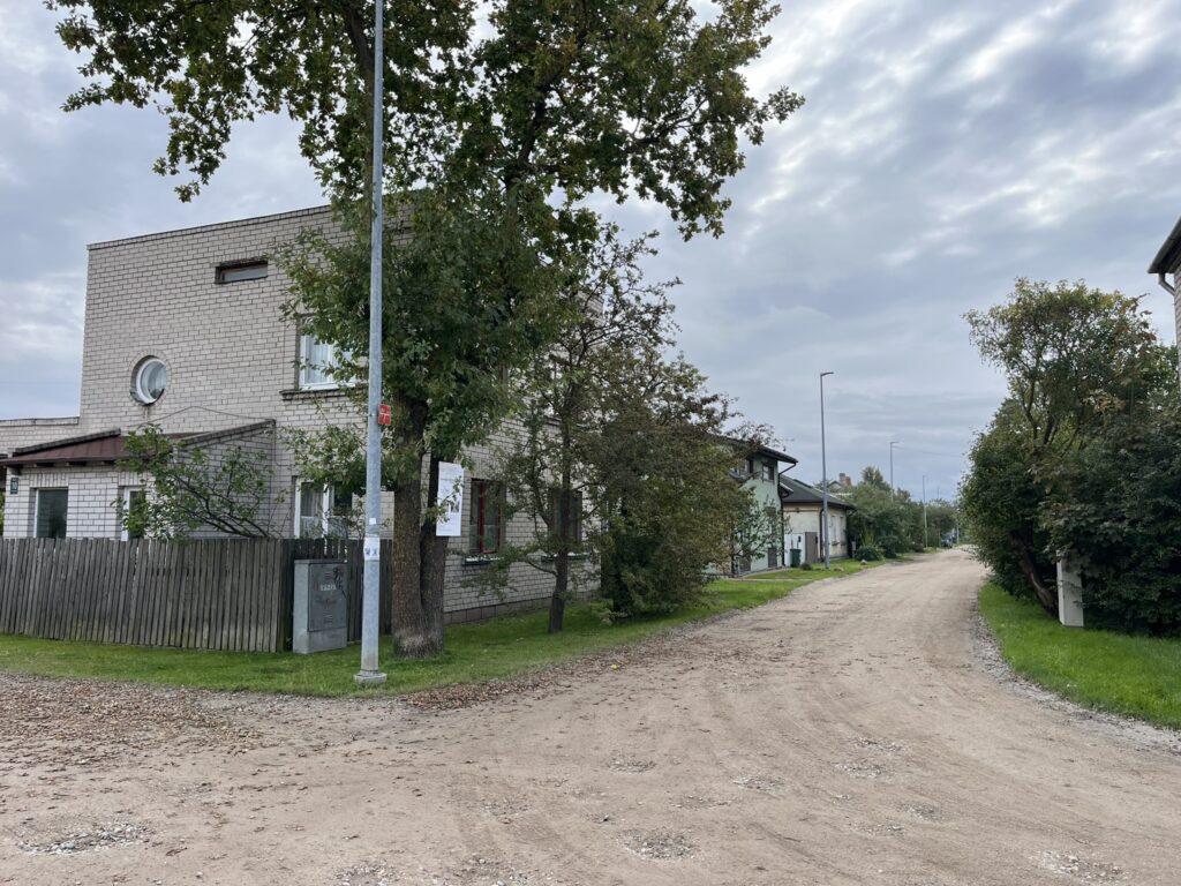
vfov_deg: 53.1
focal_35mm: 26
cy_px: 443
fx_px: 887
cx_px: 590
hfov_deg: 67.3
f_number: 1.6
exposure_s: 1/1497
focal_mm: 5.1
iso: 50
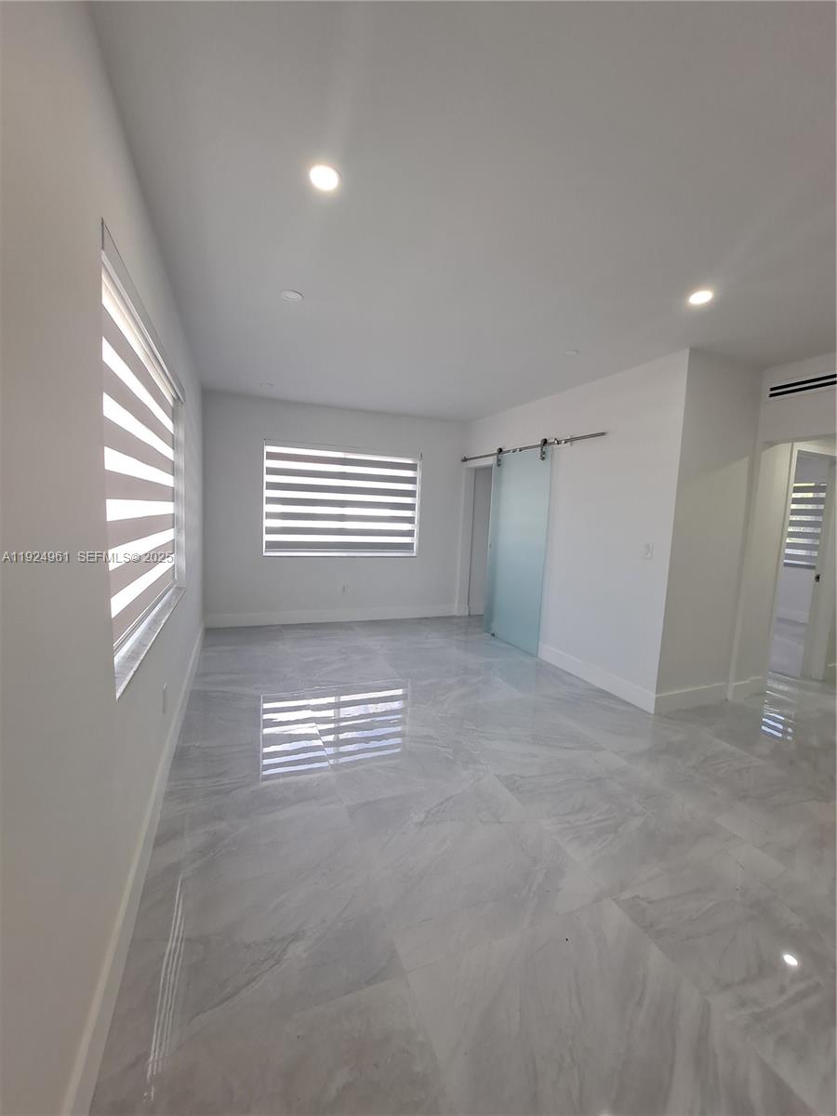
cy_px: 558
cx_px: 418
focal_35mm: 13
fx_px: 419
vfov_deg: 106.2
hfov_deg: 89.9
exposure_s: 1/60
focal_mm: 1.74
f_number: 2.2
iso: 50
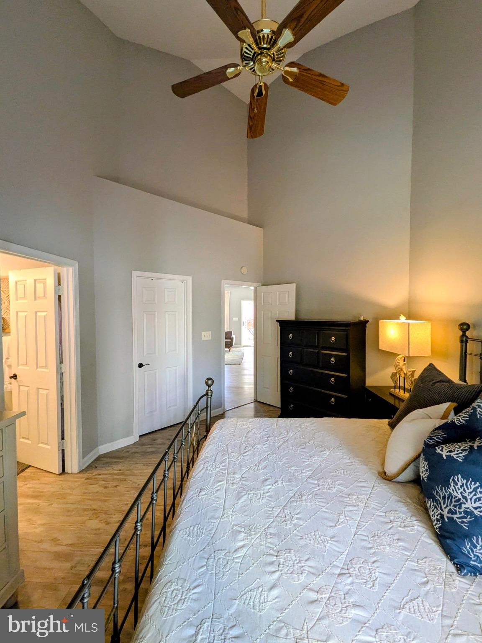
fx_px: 260
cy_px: 322
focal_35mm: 14
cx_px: 241
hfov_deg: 85.7
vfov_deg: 102.1
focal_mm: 1.85
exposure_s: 1/120
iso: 382
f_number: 2.2
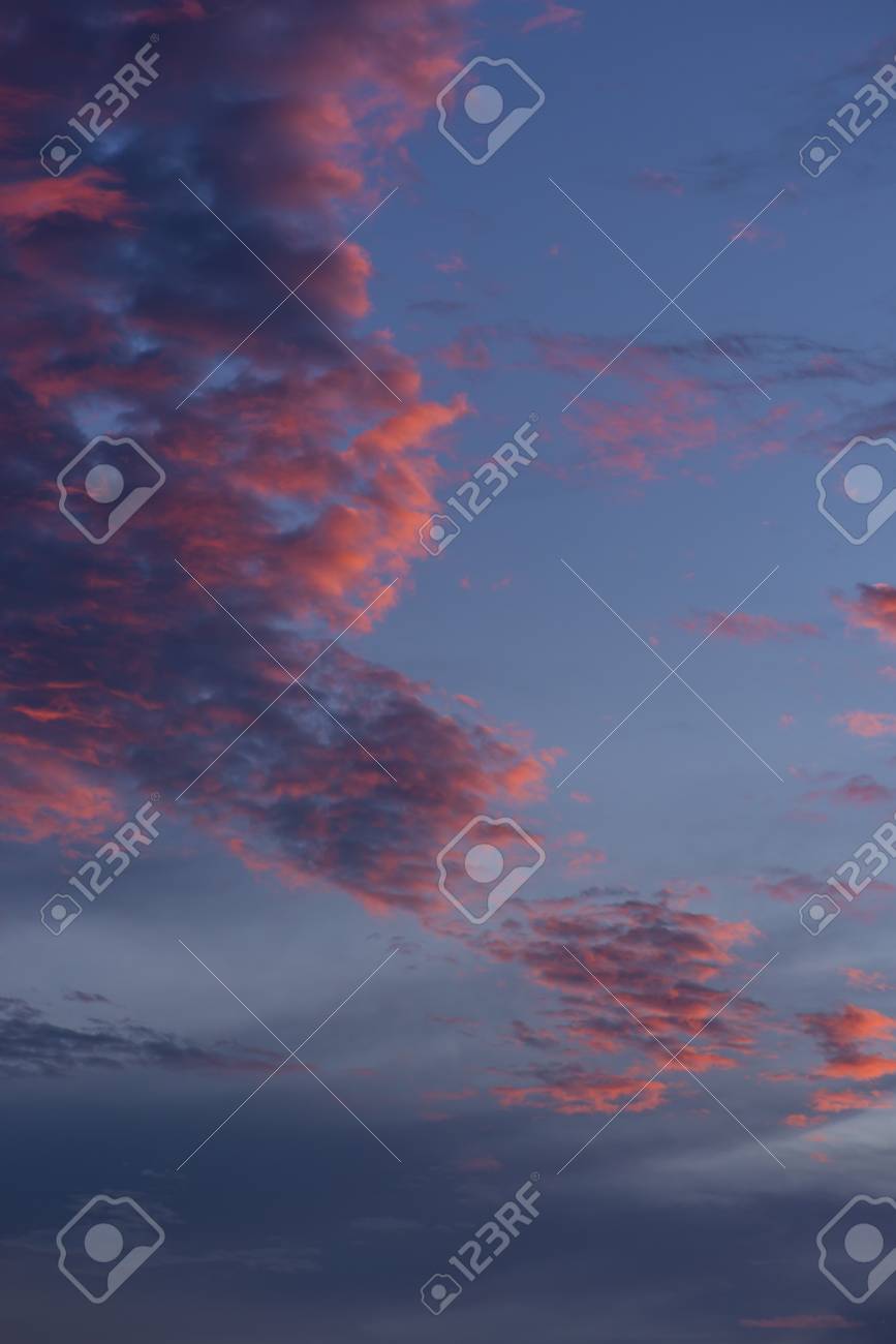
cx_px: 448
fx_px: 3919
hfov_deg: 13.0
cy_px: 672
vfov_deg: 19.5
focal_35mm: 105
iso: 400
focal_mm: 105
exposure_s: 1/100
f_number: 8
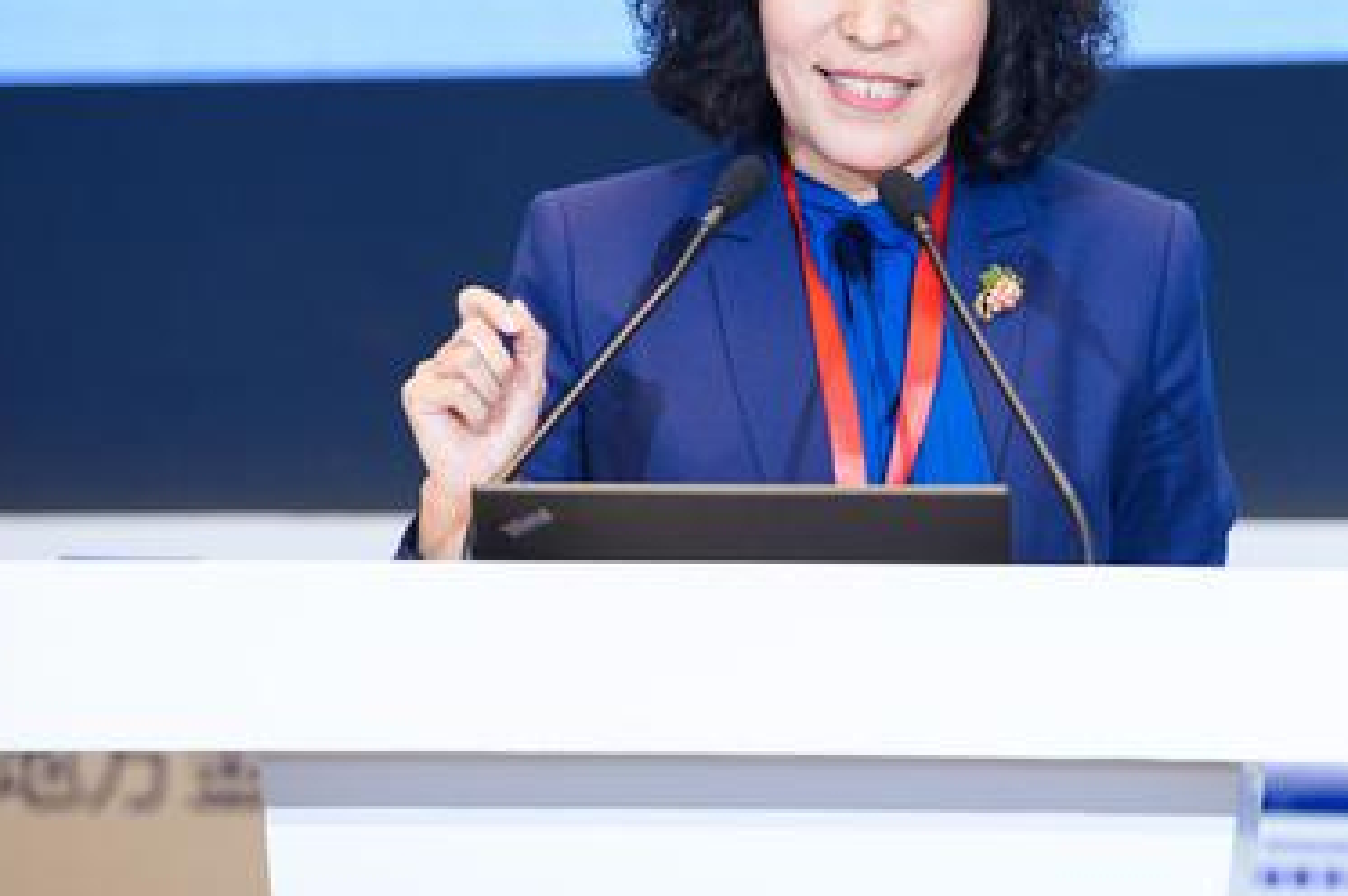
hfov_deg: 7.0
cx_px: 835
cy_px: 267
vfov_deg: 4.6
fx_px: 11036
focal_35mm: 295
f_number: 4
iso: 500
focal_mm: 200
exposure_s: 1/200
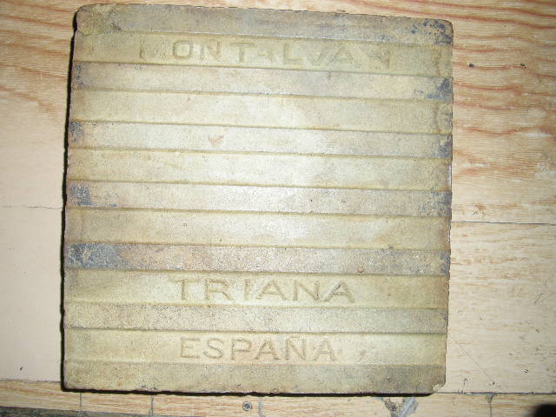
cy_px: 208
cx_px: 278
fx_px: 594
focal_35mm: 37
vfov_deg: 38.7
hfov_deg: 50.1
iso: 64
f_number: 8
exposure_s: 1/60
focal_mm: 7.9
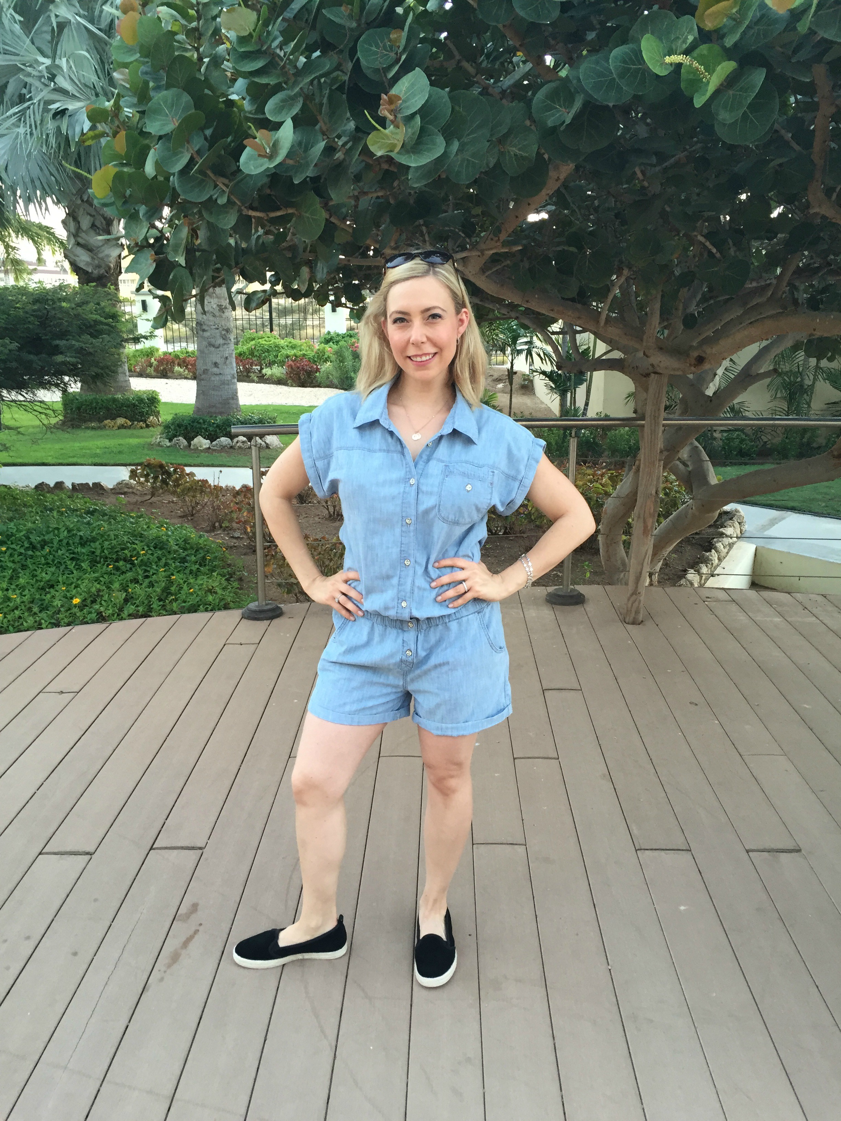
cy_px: 560
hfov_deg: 48.2
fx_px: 939
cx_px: 420
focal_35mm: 29
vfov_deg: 61.7
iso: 80
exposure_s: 1/30
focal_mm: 4.15
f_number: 2.2
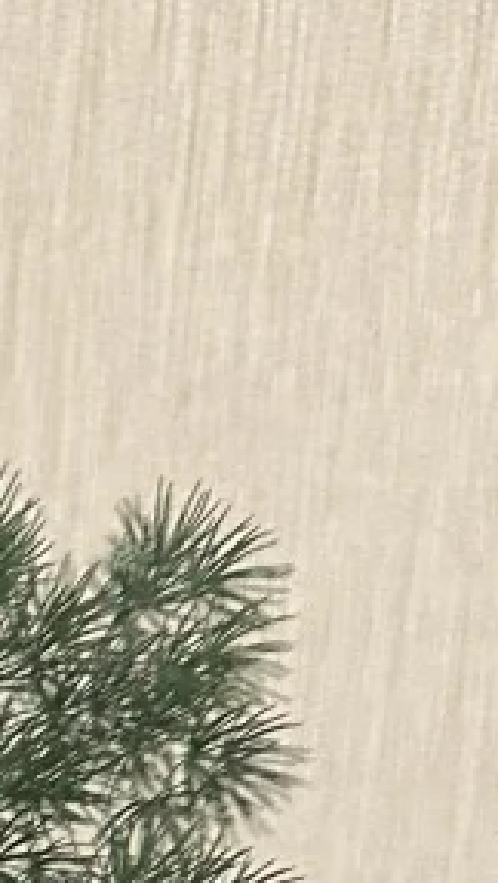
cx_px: -999
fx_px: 3067
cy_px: 1594
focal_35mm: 131
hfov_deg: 8.0
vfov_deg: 14.4
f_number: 1.78
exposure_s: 1/50
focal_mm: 6.86
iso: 500
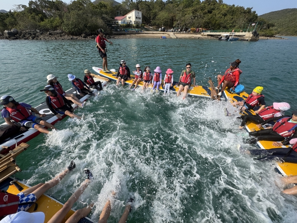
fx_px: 120
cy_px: 112
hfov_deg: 102.1
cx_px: 148
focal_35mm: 14
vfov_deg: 85.7
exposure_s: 1/2083
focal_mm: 2.22
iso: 50
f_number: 2.2
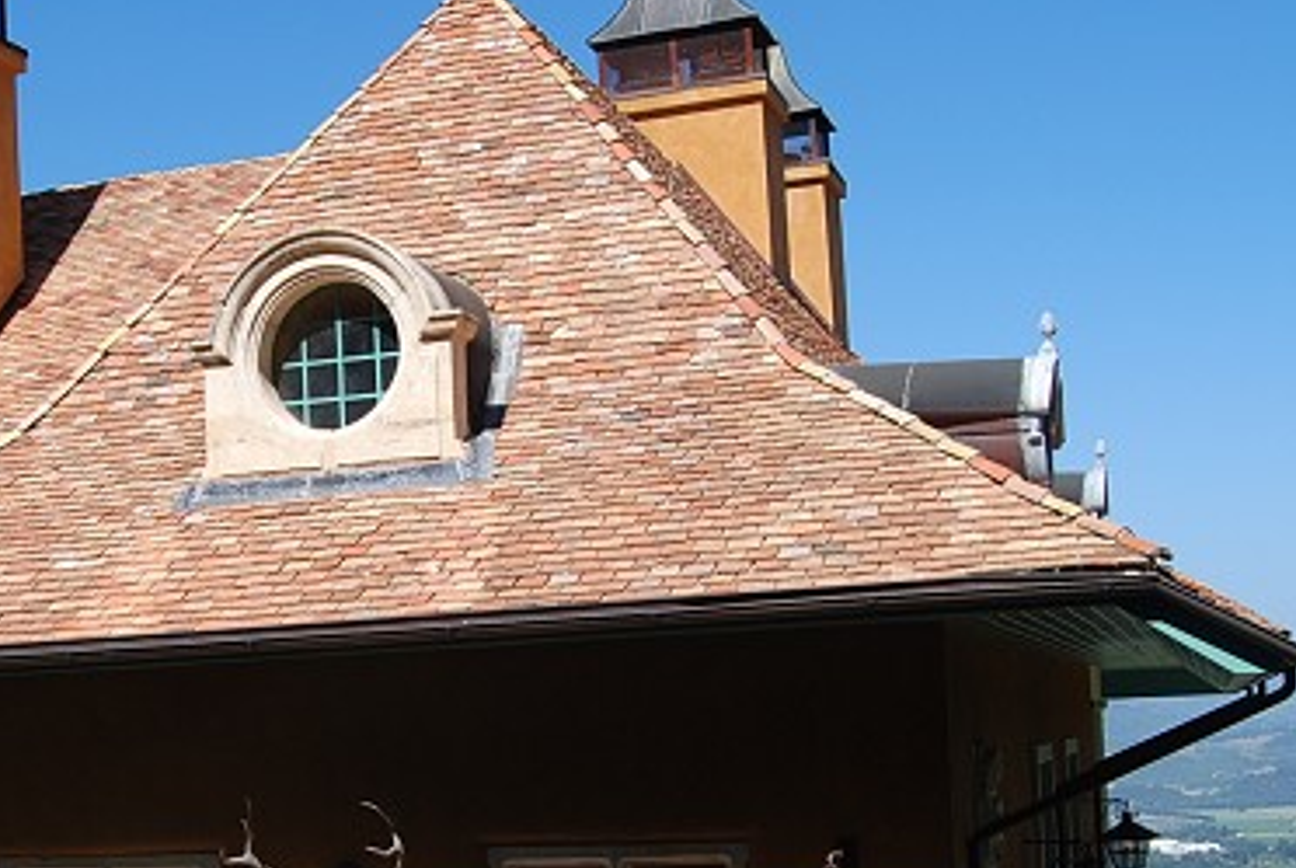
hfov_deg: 34.0
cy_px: 608
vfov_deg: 23.3
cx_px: 376
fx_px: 2090
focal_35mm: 58
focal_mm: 18
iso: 100
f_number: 8
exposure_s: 1/250
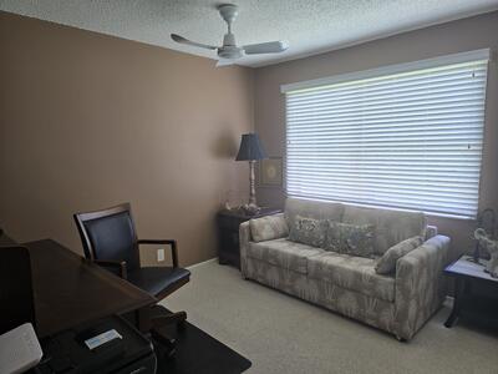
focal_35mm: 23
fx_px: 331
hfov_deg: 73.9
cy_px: 187
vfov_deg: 58.9
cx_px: 249
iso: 100
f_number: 1.7
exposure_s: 1/120
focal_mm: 6.3
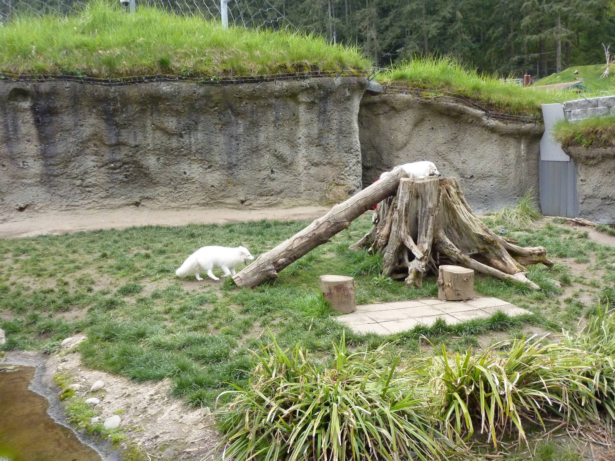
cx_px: 308
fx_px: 657
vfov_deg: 38.7
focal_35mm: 37
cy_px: 230
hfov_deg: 50.1
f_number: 3.6
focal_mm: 6.1
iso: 320
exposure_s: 1/500
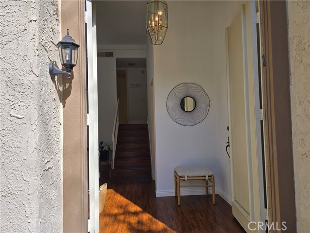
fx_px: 206
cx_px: 155
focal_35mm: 23
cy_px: 116
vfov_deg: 58.9
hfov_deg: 73.9
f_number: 1.7
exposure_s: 1/648
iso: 12
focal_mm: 6.3
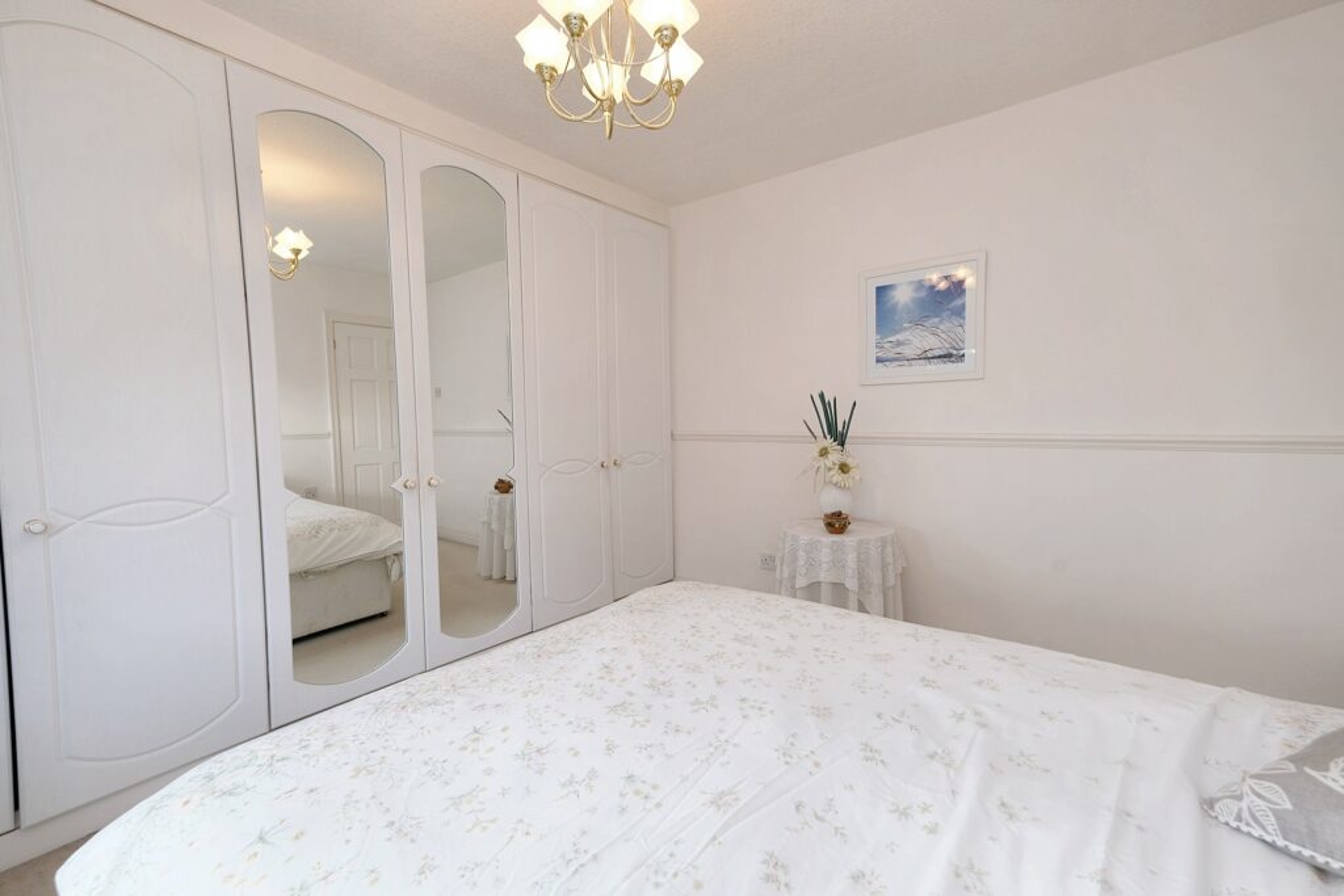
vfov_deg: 77.3
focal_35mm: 15
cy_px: 448
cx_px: 672
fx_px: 560
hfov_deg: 100.4
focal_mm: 10
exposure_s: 1/70
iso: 200
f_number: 4
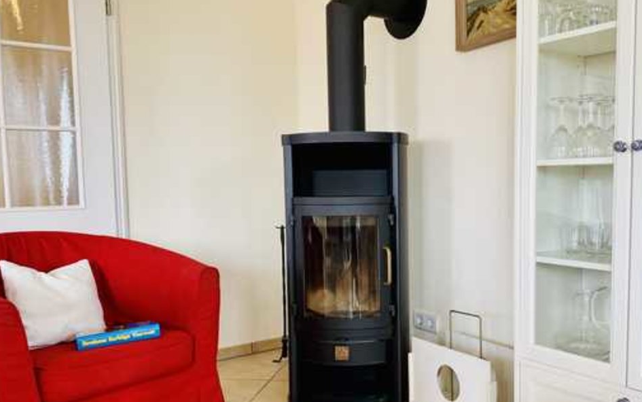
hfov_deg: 55.0
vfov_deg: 36.2
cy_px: 239
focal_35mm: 35
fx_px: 612
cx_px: 374
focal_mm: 4.25
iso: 100
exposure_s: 1/100
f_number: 1.8
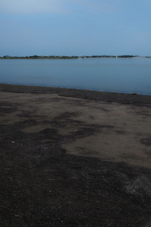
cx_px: 105
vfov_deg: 45.4
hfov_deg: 30.9
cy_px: 114
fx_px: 271
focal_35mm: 43
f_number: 11
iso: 400
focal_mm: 19
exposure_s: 1/640
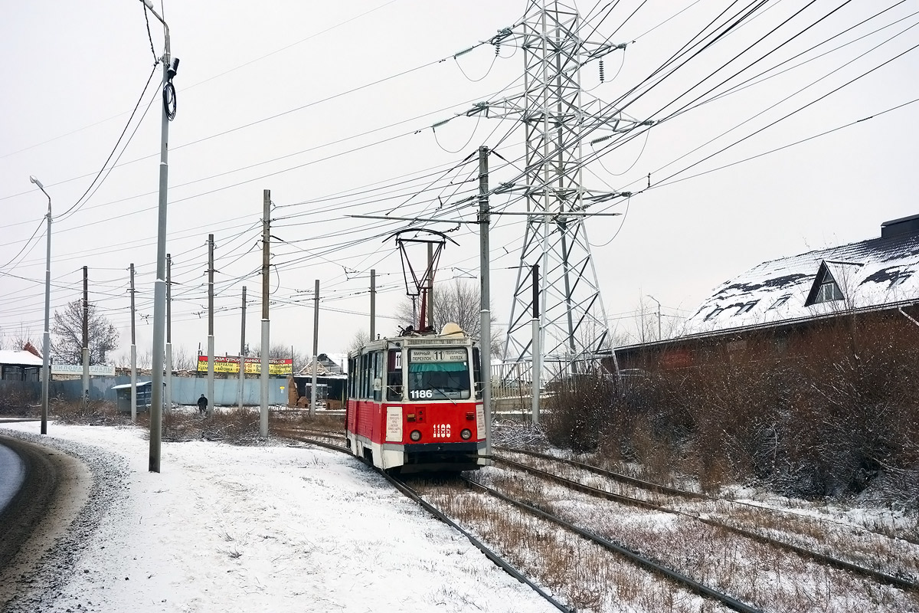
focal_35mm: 57
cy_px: 306
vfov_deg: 23.8
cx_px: 460
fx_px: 1455
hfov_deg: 35.1
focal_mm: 21.29
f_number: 5.6
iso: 125
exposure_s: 1/500
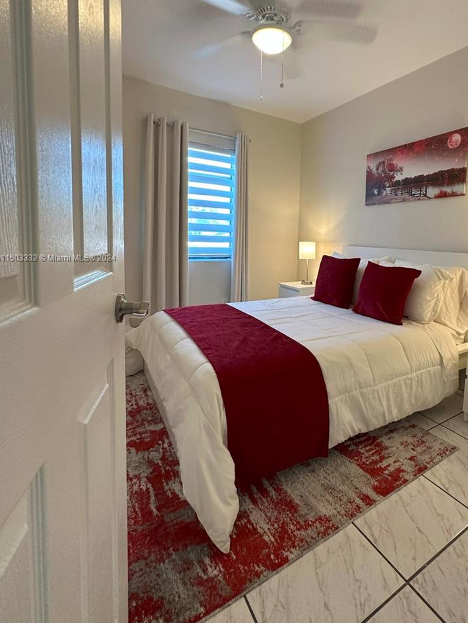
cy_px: 258
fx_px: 324
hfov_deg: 70.4
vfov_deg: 86.9
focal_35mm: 18
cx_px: 294
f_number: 2.2
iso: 250
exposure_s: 1/120
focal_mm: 2.22
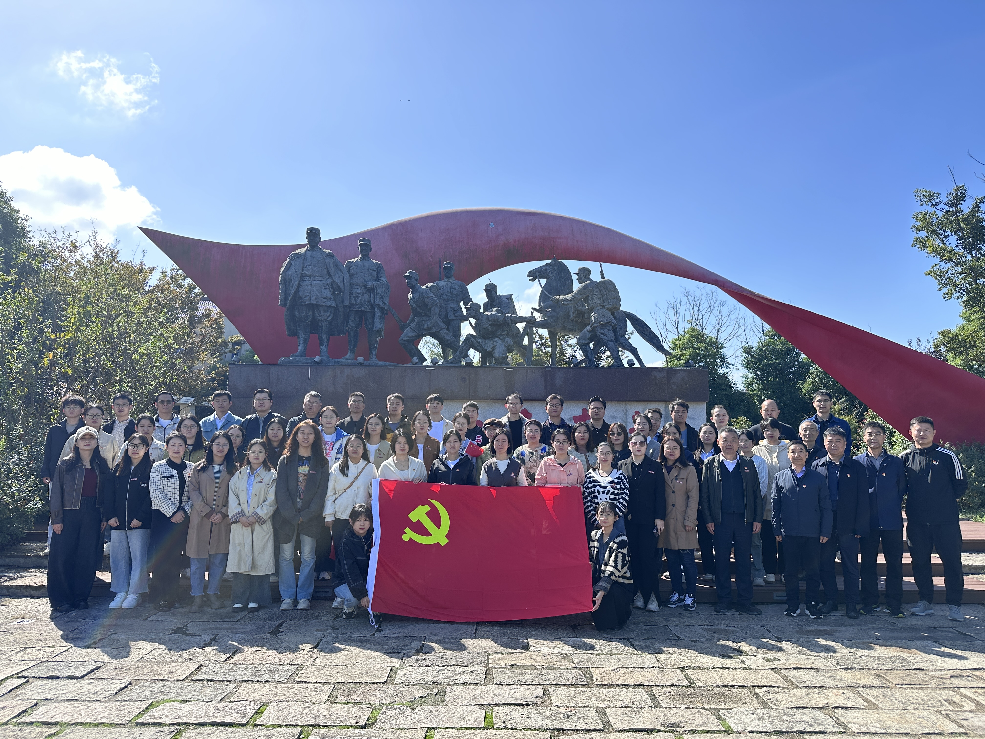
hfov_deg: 71.6
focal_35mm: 24
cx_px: 492
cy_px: 370
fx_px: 683
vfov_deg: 56.8
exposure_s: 1/1916
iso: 80
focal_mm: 6.86
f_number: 1.78
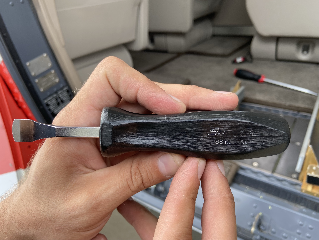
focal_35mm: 26
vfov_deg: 53.1
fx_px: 240
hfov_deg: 67.3
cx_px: 160
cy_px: 120
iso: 32
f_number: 1.8
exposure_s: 1/233
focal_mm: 4.25
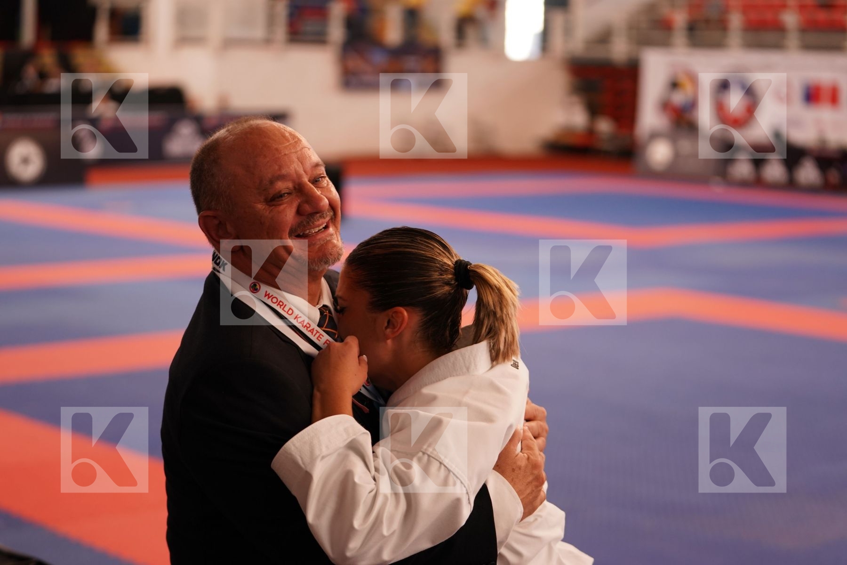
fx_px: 1717
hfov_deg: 27.7
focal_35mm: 73
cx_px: 424
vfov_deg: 18.7
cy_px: 282
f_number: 2.8
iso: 1000
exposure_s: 1/500
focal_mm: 73
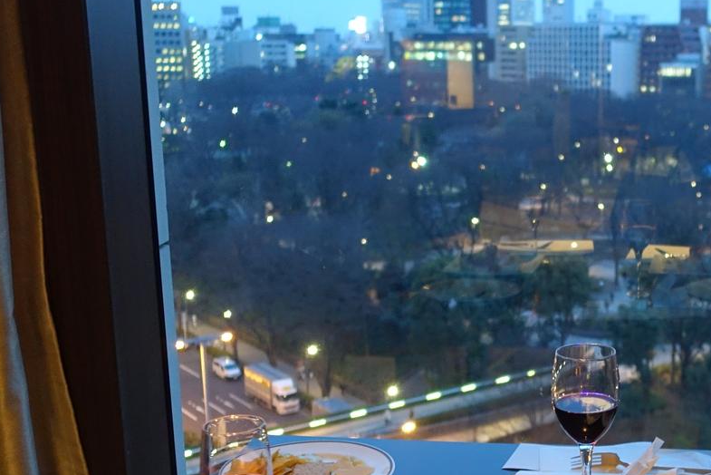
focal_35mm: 55
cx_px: 612
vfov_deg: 24.6
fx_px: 1087
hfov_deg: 34.6
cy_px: 260
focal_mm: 8.8
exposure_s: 1/13
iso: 800
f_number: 1.8
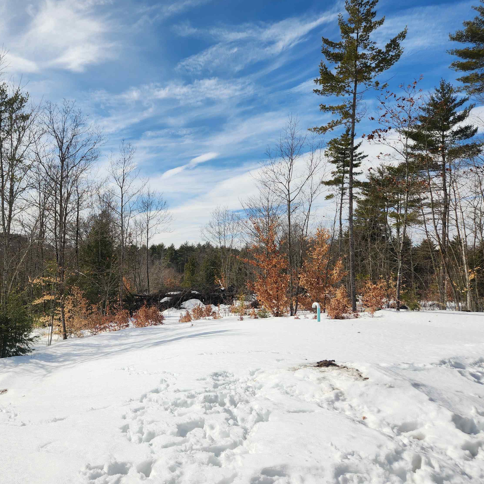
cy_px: 241
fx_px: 443
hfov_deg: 56.5
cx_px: 178
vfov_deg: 57.3
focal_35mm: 28
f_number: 1.8
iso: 20
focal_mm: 5.4
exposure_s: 1/3009
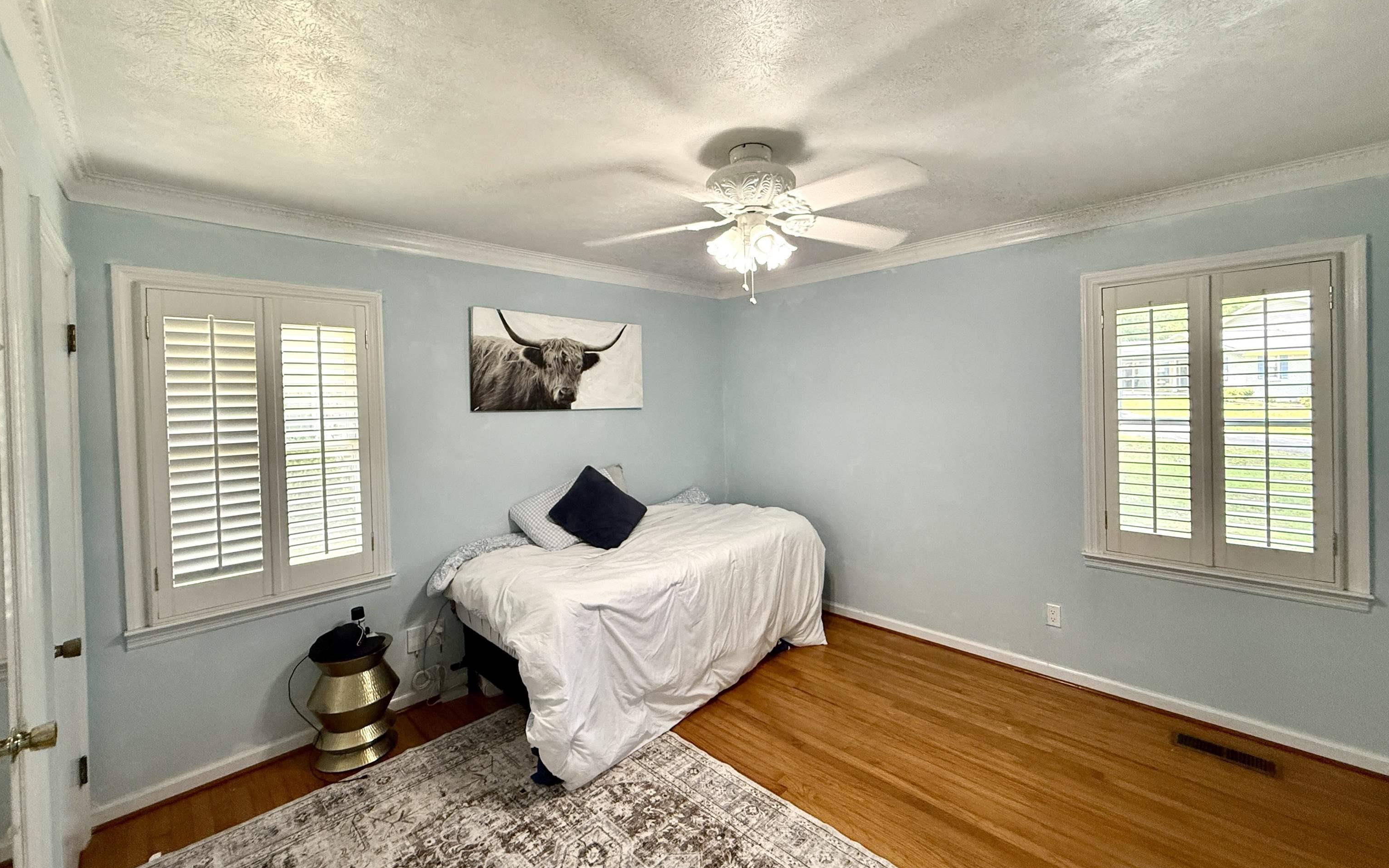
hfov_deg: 101.5
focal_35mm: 15
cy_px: 405
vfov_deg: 74.7
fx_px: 568
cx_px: 700
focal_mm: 2.22
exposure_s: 1/120
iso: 320
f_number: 2.2
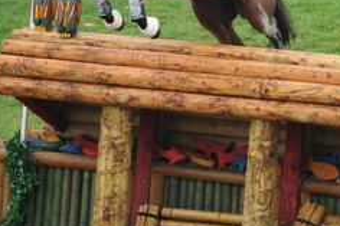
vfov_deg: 2.5
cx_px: 243
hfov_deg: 3.8
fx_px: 5125
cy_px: -48
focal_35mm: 543
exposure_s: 1/500
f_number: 2.8
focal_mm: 200
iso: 500
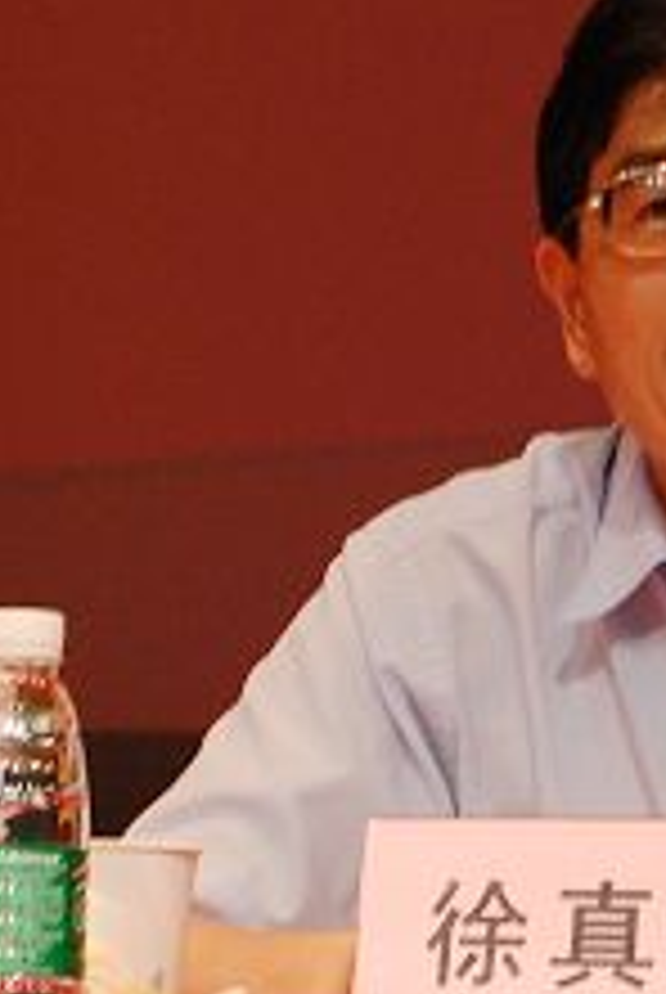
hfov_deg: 6.1
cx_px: 904
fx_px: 6178
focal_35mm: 223
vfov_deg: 9.2
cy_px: 241
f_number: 6.3
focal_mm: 55
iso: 800
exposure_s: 1/20
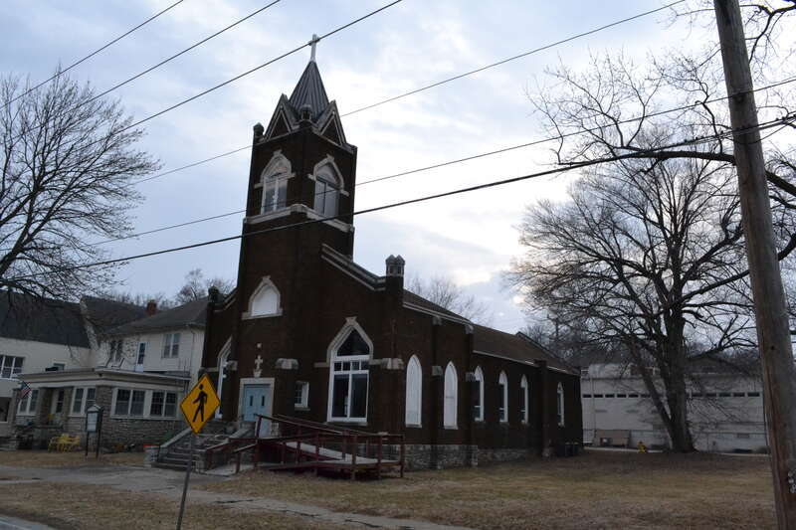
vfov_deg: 47.9
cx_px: 398
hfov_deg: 67.4
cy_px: 265
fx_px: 597
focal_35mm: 27
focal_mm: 18
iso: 3200
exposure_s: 1/640
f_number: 14
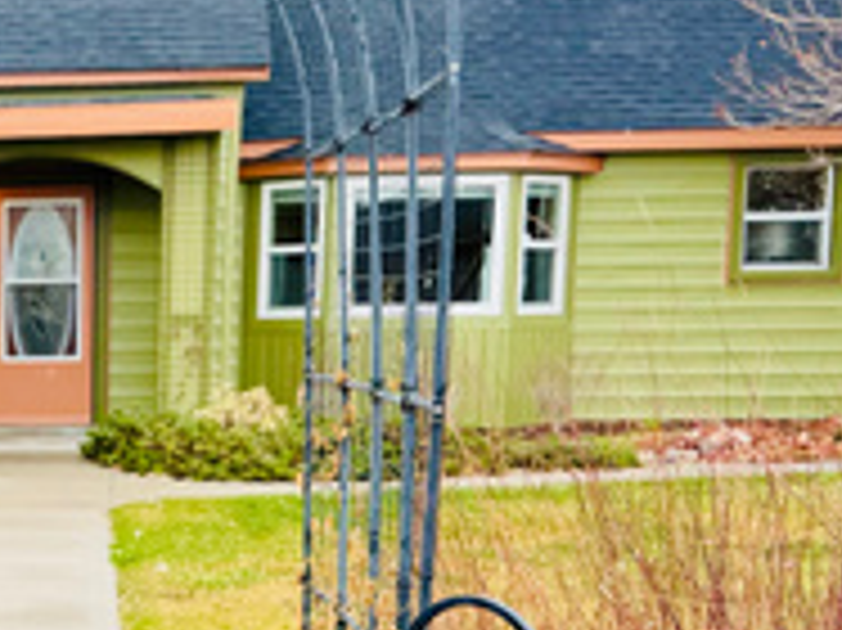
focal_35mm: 82
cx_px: -144
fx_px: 1993
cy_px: 621
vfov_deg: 17.6
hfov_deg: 22.2
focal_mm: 6.76
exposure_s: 1/318
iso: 80
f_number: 1.78
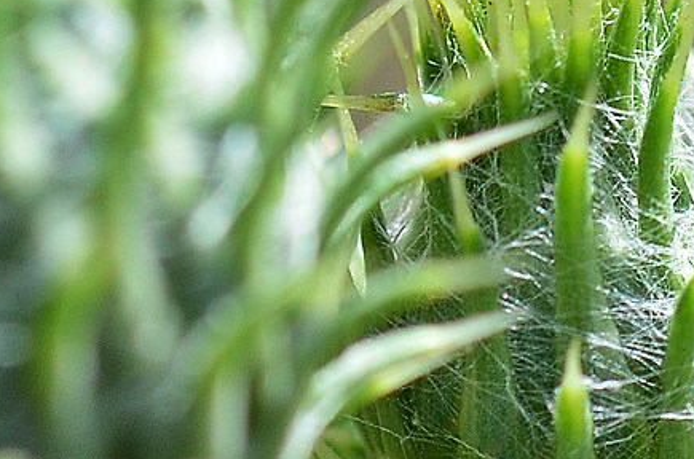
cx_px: 19
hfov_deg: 2.4
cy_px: -310
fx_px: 16711
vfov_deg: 1.6
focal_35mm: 869
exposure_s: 1/640
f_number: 8
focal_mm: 105
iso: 500
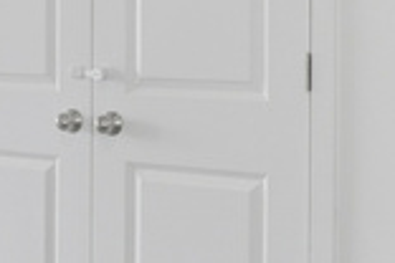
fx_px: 1152
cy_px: 44
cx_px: -152
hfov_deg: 17.9
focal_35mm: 105
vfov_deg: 13.0
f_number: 9
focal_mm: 16
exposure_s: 1/320
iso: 250
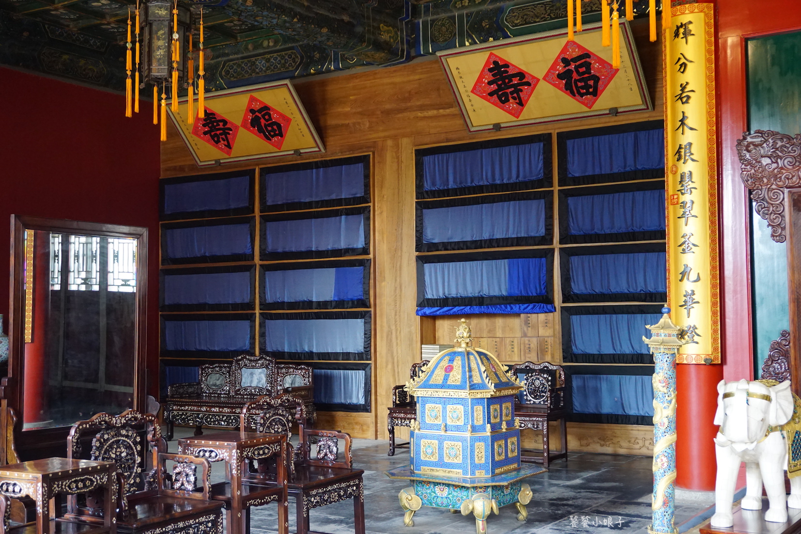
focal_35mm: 45
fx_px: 1001
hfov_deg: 43.6
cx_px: 400
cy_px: 267
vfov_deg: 29.9
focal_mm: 30
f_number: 5
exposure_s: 1/60
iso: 1250
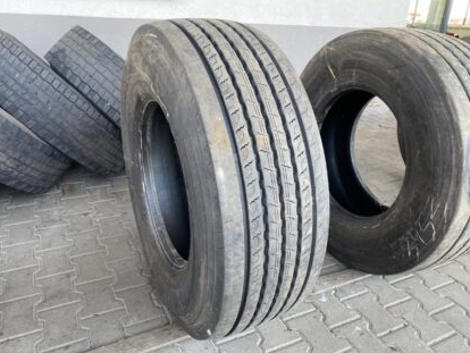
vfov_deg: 51.4
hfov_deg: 65.3
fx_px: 367
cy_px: 176
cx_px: 232
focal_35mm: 27
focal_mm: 4.25
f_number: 1.8
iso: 80
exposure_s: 1/121
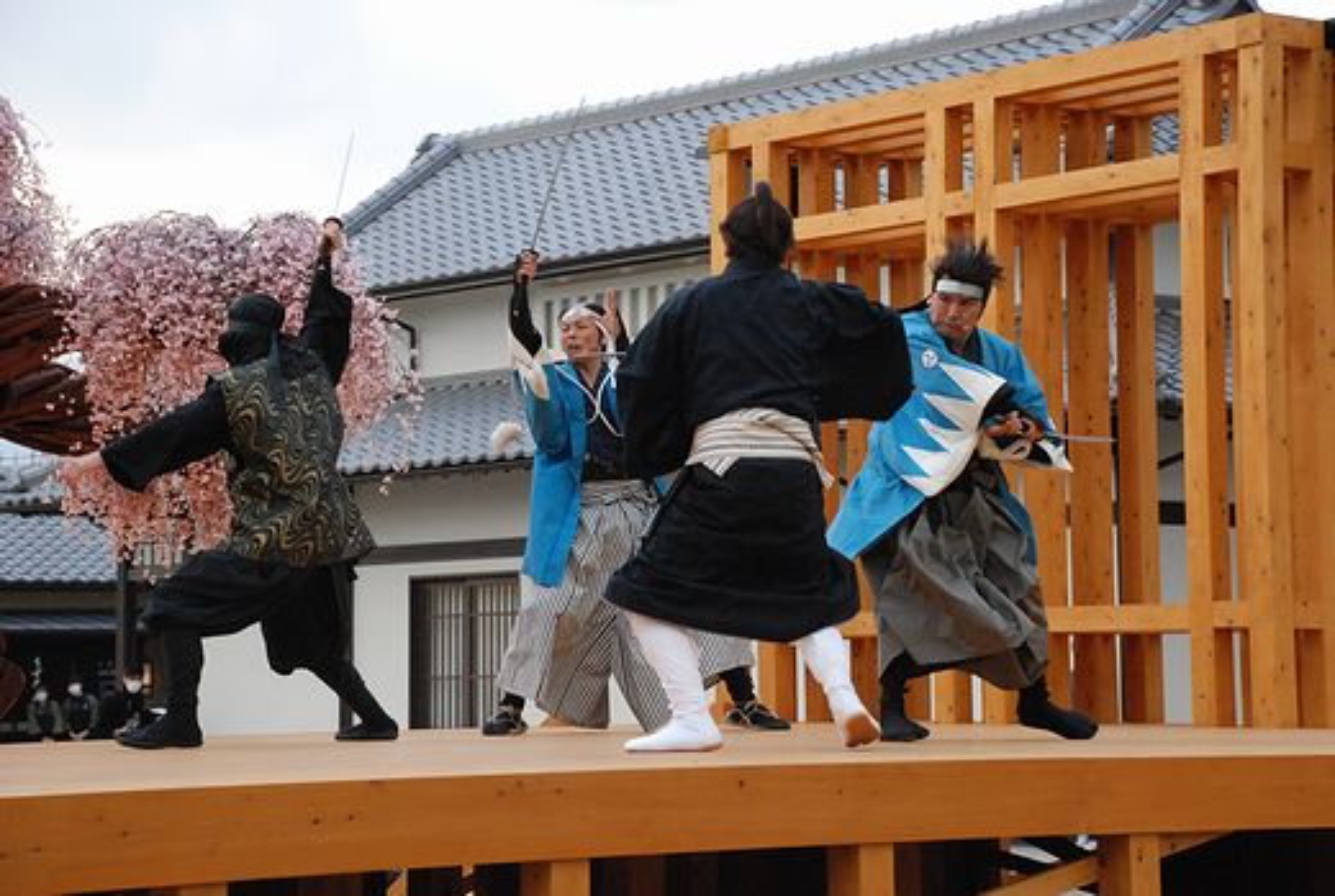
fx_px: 3456
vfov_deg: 14.8
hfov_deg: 21.9
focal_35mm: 93
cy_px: 448
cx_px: 668
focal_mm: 62
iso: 1600
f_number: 5.6
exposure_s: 1/500
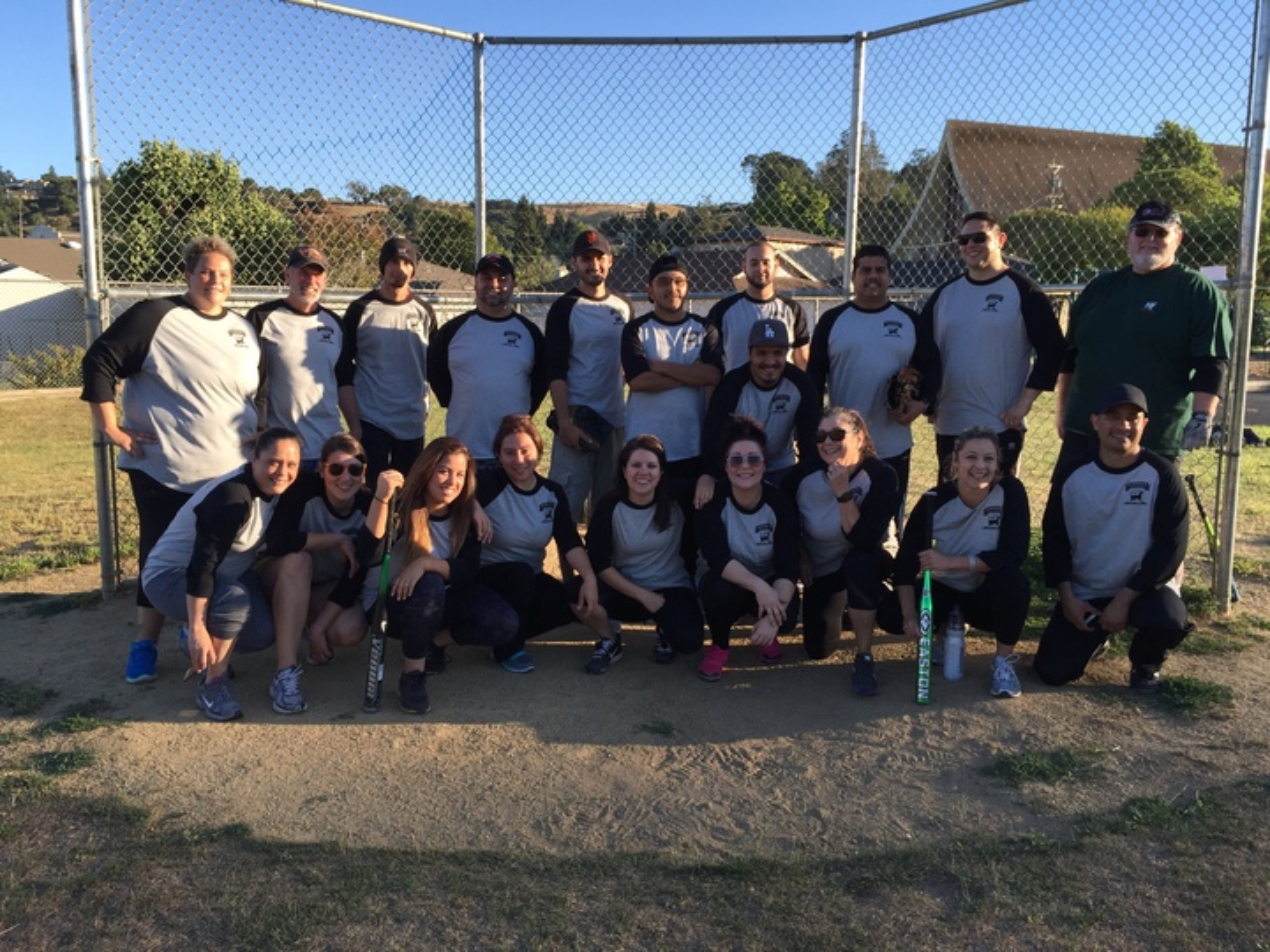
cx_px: 635
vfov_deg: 48.2
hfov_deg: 61.7
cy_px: 476
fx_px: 1064
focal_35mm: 29
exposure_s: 1/682
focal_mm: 4.15
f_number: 2.2
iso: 32
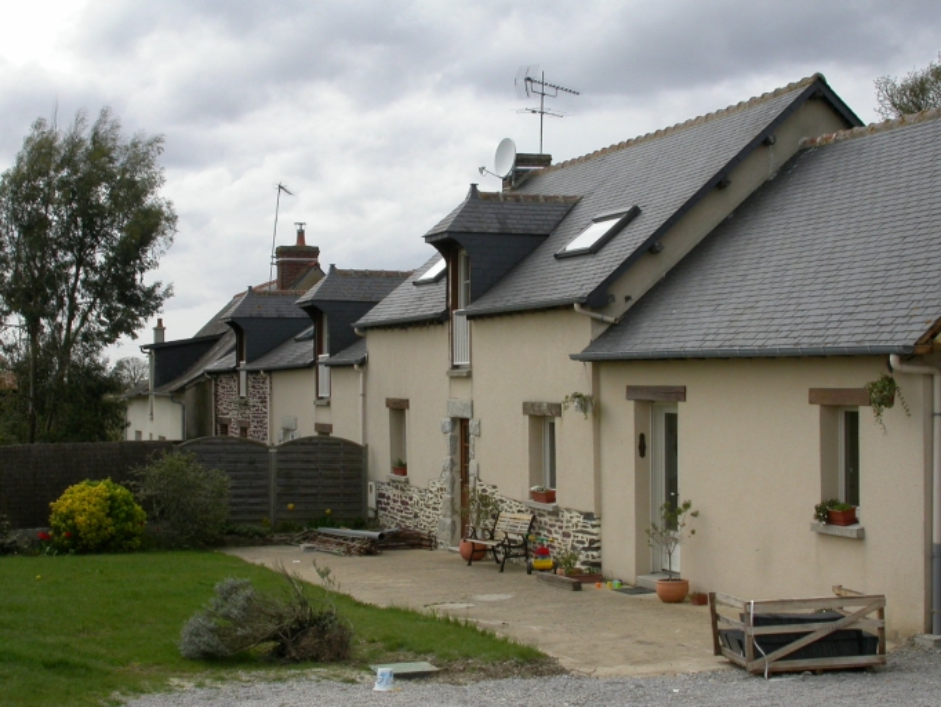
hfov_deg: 34.3
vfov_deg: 26.1
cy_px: 354
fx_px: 1523
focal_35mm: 56
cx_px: 470
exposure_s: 1/415
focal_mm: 11.6
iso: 100
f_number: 6.8
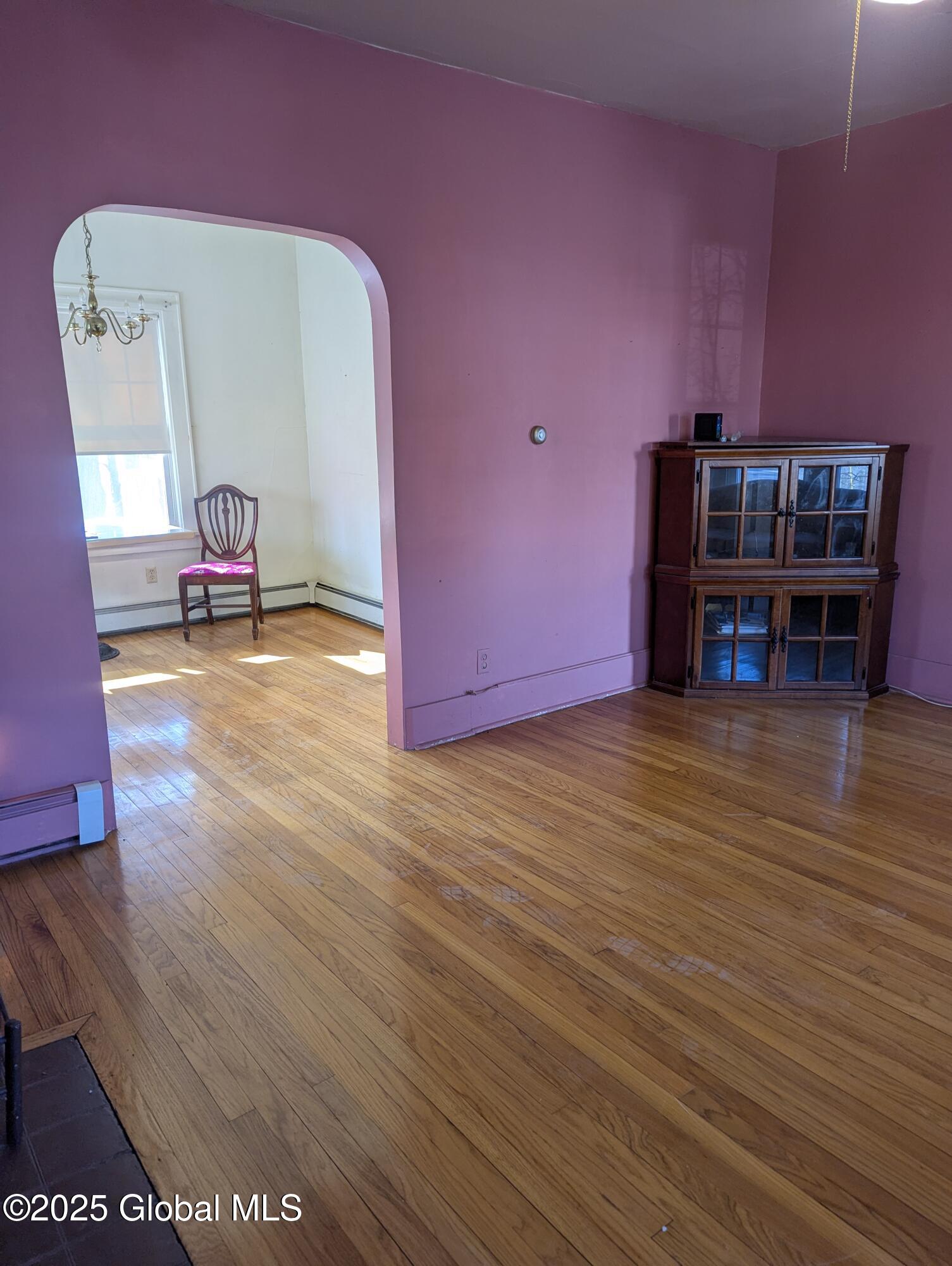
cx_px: 476
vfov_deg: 71.5
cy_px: 633
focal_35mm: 24
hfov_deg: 56.9
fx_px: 878
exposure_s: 1/37
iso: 41
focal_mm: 6.81
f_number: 1.85
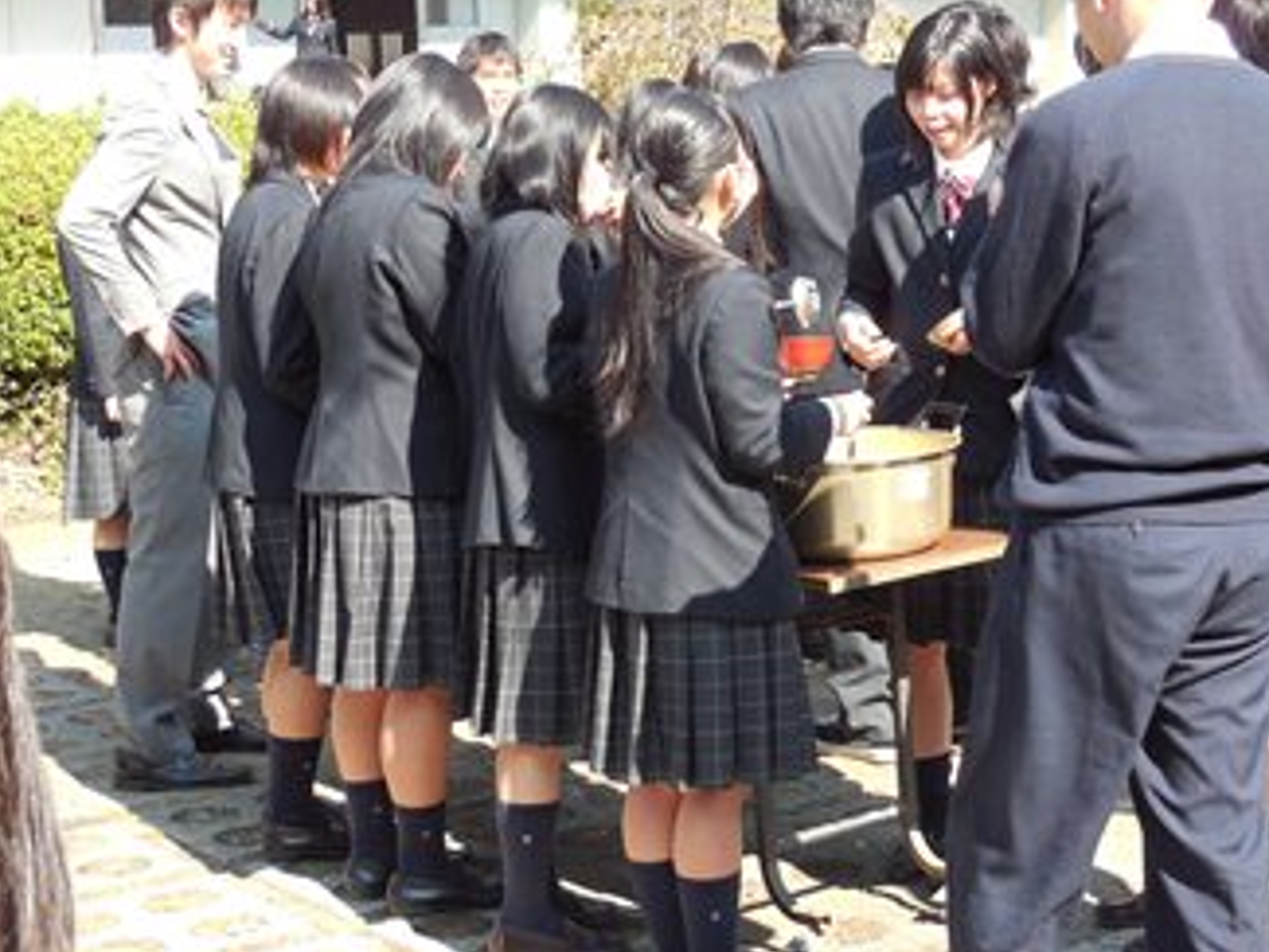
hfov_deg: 26.6
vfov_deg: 20.1
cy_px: 332
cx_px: 726
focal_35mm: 73
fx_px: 2677
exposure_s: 1/160
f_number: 4
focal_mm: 9.4
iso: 125
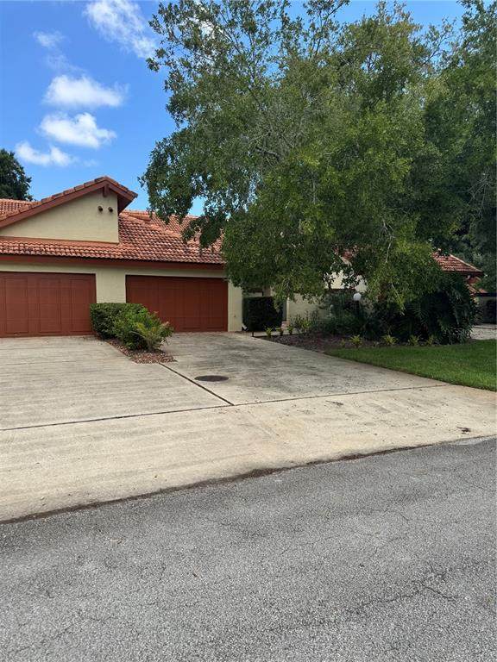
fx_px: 459
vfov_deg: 71.6
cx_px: 248
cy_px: 331
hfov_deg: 56.8
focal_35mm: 24
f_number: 1.78
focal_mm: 6.76
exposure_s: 1/2331
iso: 80
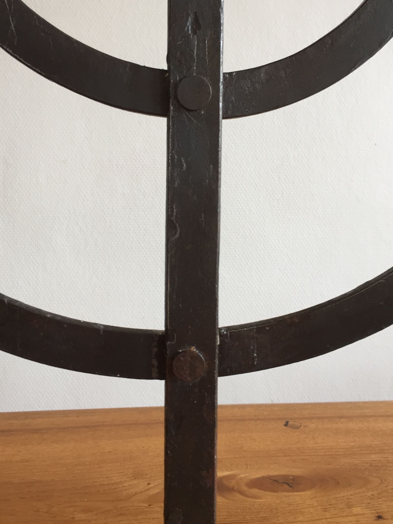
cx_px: 194
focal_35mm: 37
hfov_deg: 38.7
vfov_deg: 49.8
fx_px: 560
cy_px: 209
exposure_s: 1/33
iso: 32
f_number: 2.2
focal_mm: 4.15
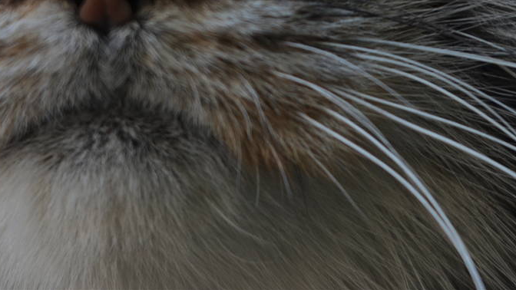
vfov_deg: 0.7
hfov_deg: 1.2
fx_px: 25531
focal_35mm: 1866
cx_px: 198
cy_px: -116
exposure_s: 1/100
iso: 200
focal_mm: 500
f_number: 6.3
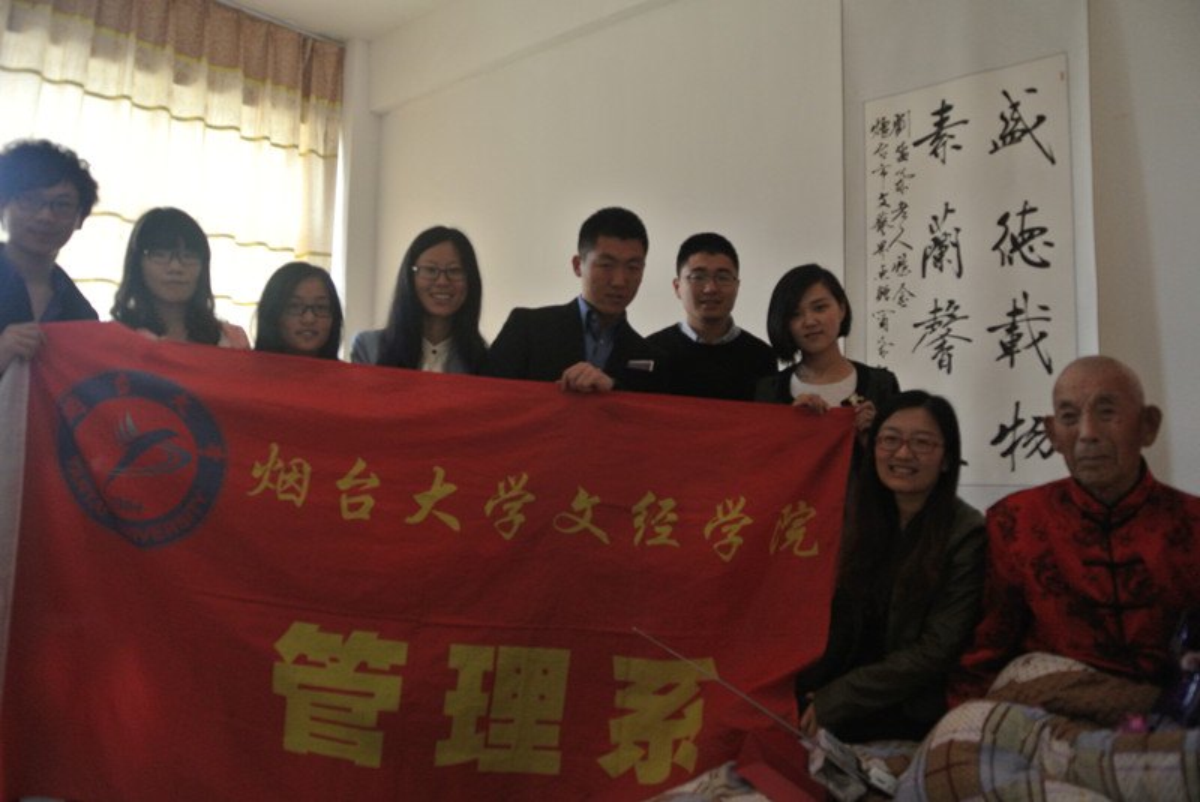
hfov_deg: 67.3
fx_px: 901
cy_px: 401
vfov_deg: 48.0
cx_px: 600
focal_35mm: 27
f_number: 3.5
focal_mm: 10
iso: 400
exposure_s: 1/100
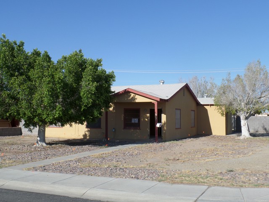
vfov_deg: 34.3
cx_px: 134
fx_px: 326
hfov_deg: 44.8
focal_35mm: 42
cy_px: 101
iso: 100
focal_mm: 7.5
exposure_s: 1/1500
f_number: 3.6
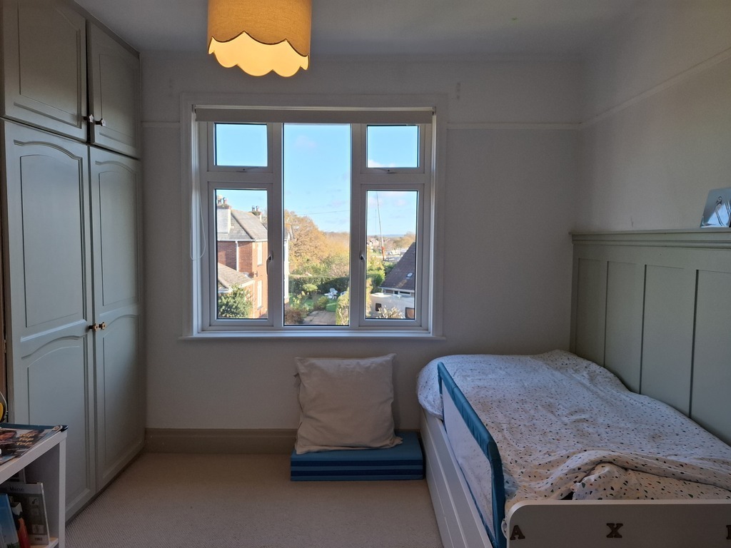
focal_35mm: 23
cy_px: 274
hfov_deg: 73.9
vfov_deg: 58.9
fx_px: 486
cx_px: 366
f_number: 1.8
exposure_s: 1/207
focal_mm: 5.54
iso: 50
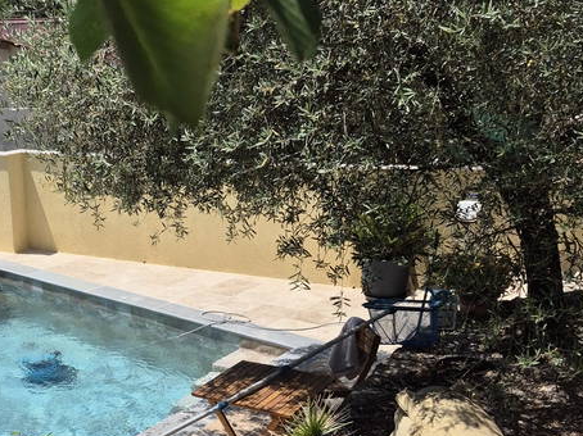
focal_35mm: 40
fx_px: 673
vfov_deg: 34.7
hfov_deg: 44.9
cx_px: 130
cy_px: 358
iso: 25
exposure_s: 1/2560
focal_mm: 5.4
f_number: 1.8
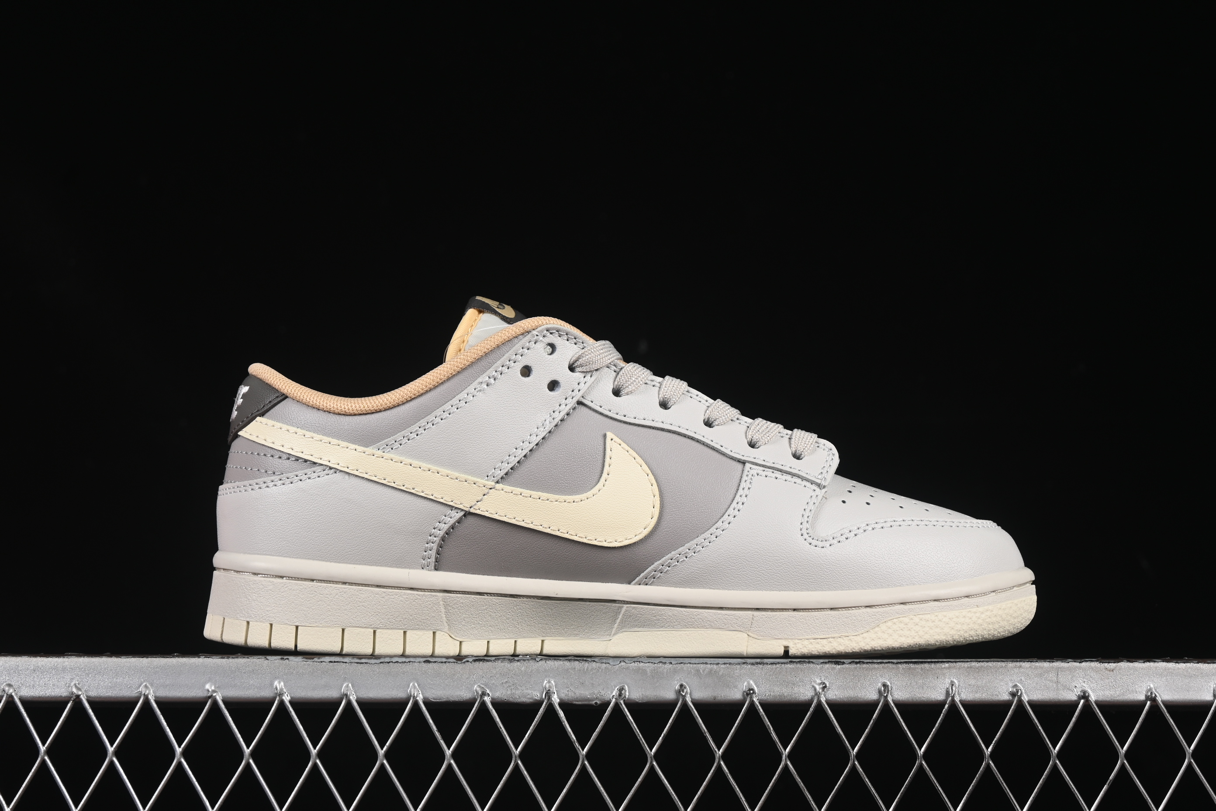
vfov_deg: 18.2
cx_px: 608
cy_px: 406
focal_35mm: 75
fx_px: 2533
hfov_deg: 27.0
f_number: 8
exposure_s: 1/80
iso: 160
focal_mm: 50
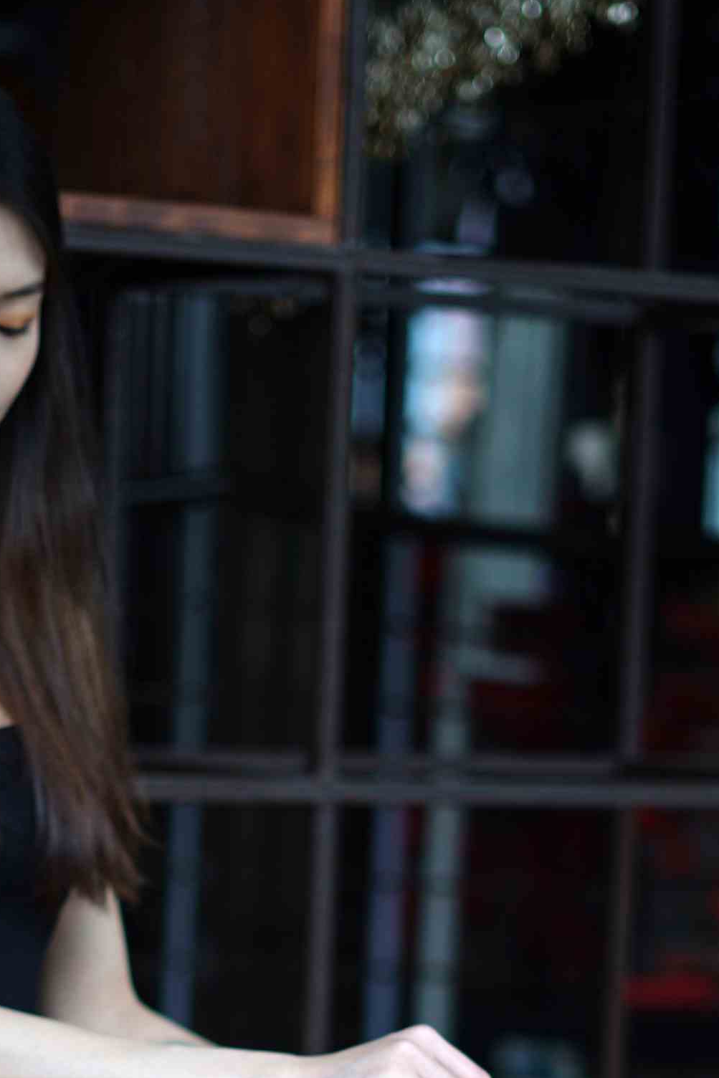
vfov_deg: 14.1
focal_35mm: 141
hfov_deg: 9.7
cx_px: 351
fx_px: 4223
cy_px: 1275
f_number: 1.8
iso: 64
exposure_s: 1/400
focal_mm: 50
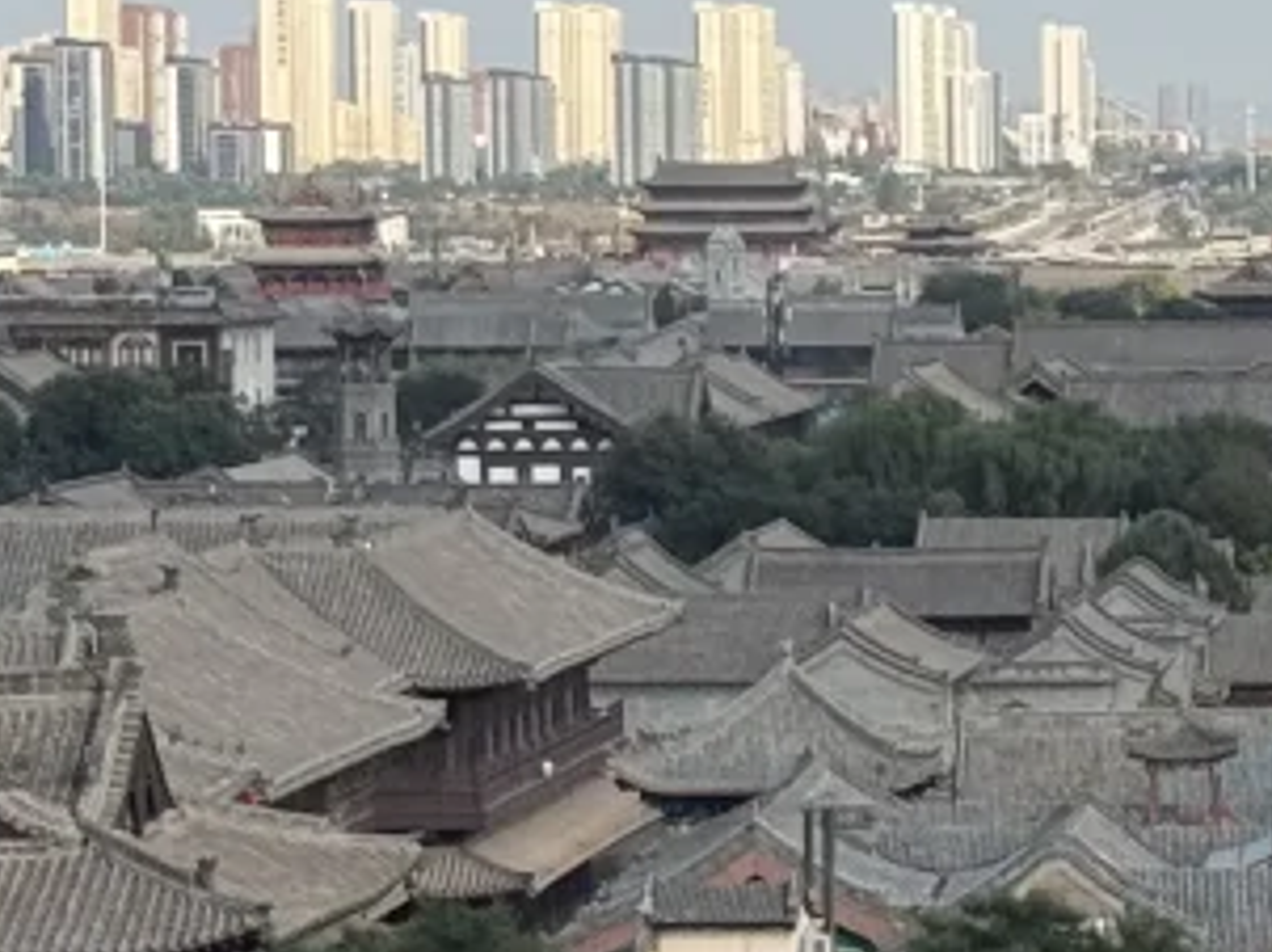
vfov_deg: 6.5
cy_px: 636
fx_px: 8408
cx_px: 1841
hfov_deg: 8.5
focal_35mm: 229
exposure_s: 1/2976
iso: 64
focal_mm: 6.76
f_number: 1.78
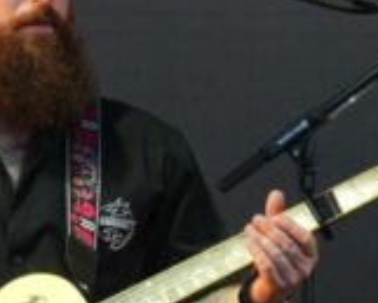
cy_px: 176
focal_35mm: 693
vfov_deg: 2.2
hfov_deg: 2.8
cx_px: -75
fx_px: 7760
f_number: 5.6
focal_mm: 103
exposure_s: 1/160
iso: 1600
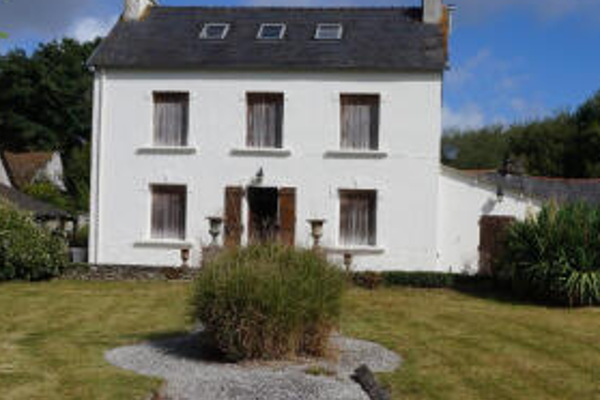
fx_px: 767
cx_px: 353
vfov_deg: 29.2
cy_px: 242
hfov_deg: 42.6
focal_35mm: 46
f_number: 16
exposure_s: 1/160
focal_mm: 18
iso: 100
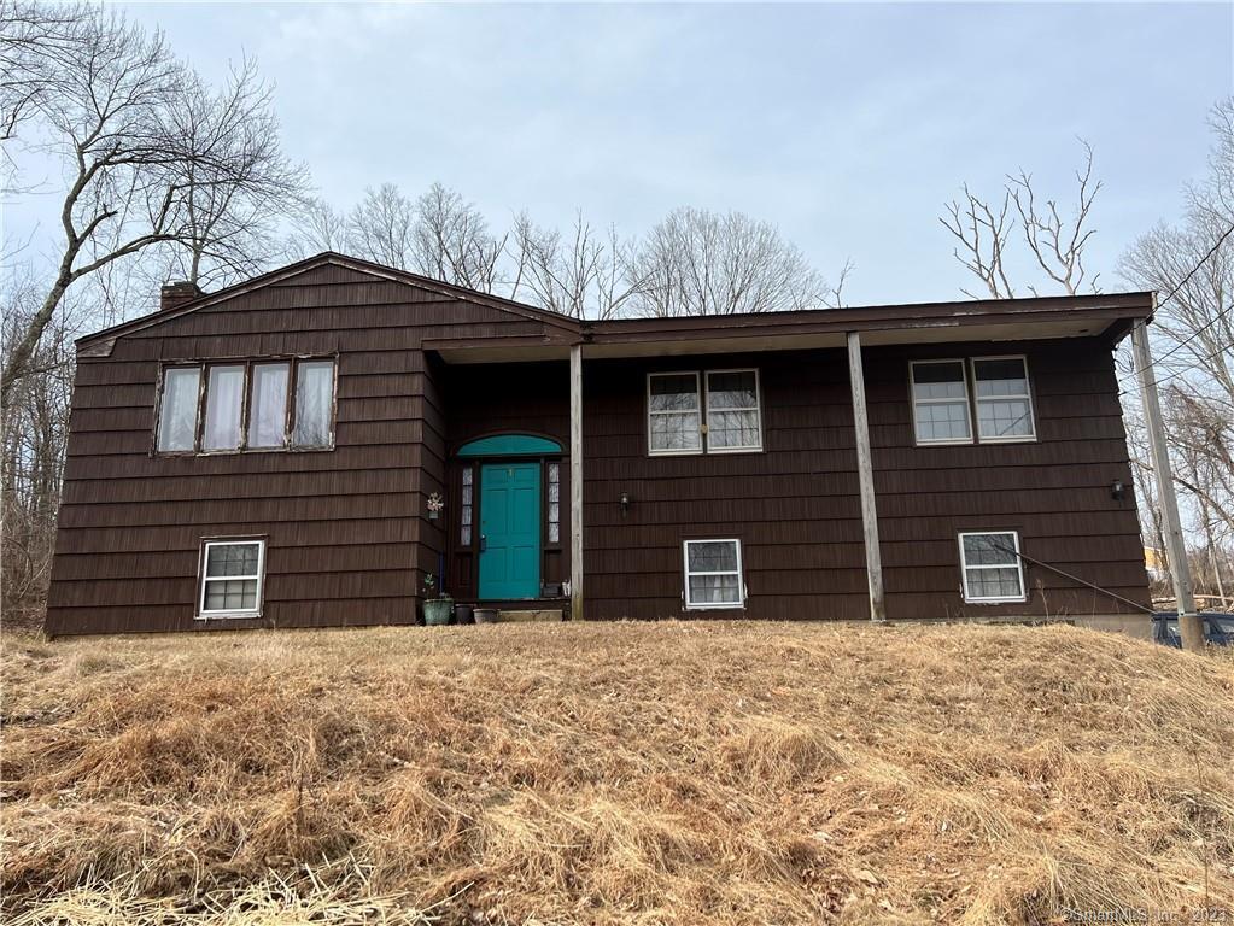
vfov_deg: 53.1
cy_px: 463
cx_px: 617
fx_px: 927
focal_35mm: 26
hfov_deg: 67.3
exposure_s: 1/3165
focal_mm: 5.7
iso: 50
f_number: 1.5
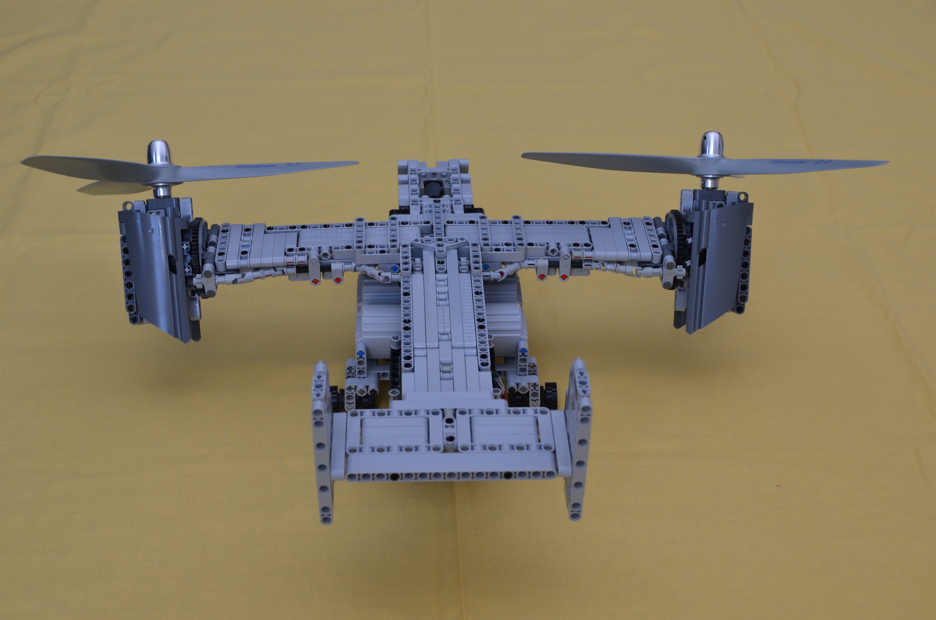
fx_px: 1479
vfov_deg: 23.7
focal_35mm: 57
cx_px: 468
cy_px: 310
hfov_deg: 35.1
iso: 400
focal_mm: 38
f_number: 6.3
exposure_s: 1/60
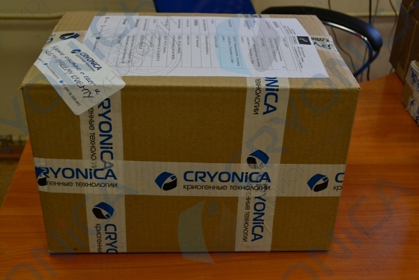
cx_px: 210
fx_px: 559
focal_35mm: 48
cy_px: 140
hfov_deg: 41.1
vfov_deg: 28.1
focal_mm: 32
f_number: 7.1
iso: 400
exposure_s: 1/25
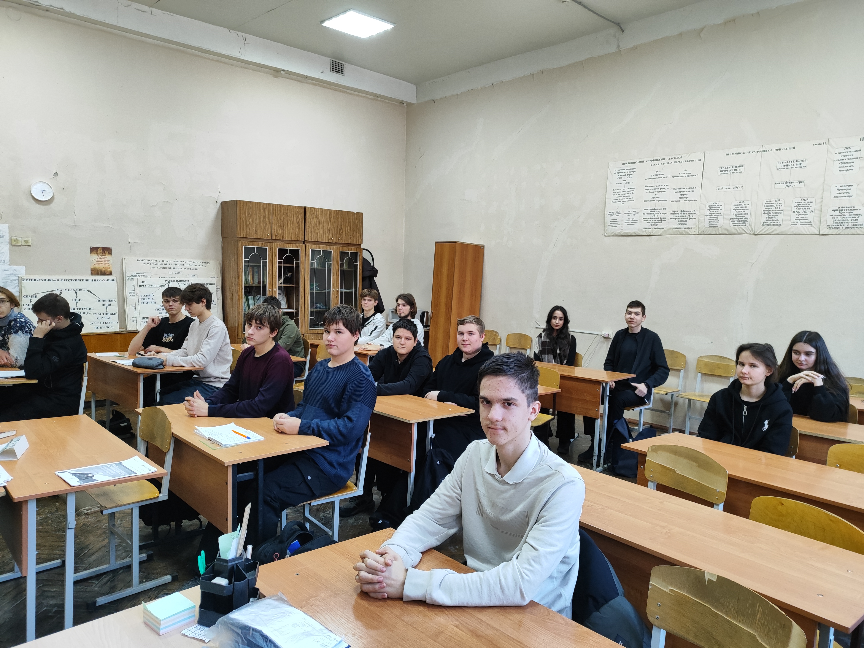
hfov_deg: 71.6
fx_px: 599
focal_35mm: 24
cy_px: 324
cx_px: 432
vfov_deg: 56.8
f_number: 1.89
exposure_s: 1/50
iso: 700
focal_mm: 5.89
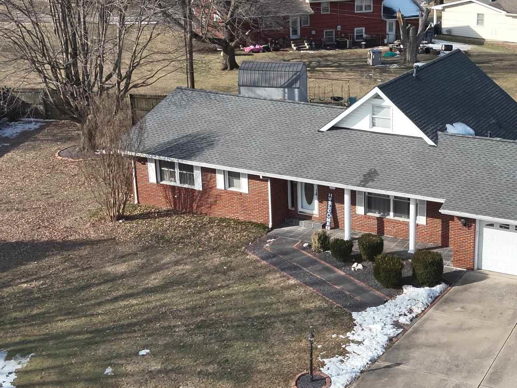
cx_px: 382
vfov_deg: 24.8
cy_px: 206
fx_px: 881
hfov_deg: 32.2
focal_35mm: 59
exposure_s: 1/1000
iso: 100
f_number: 2.8
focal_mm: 4.4
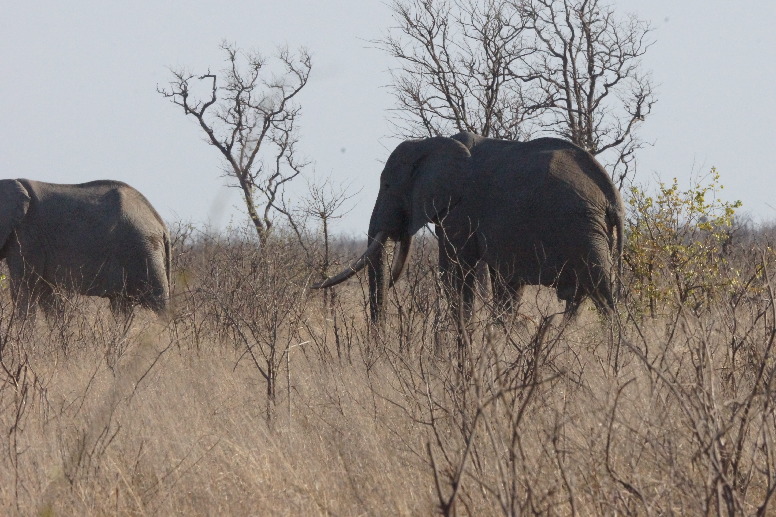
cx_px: 388
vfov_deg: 2.3
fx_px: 12932
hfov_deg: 3.4
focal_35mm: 600
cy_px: 258
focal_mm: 400
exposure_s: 1/800
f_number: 22
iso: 3200
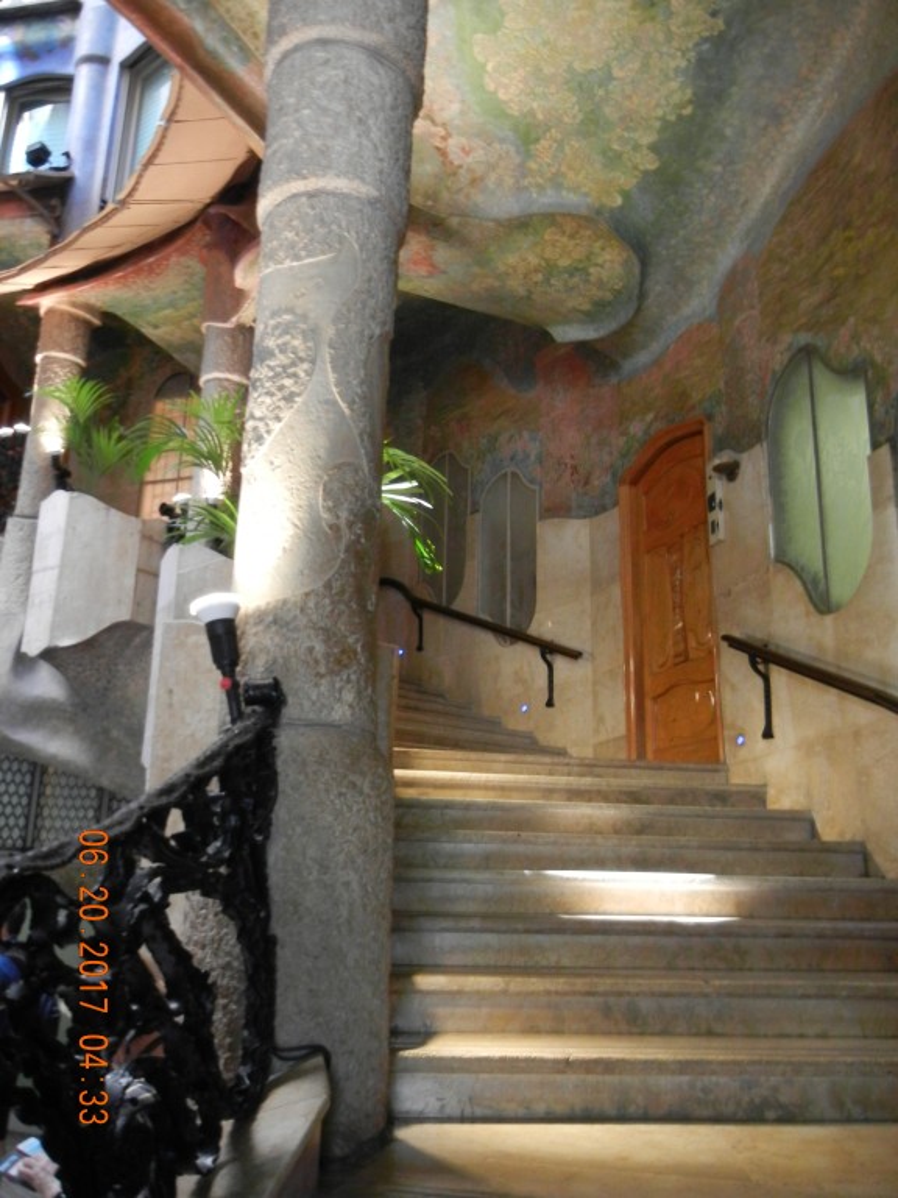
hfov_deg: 46.8
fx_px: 1038
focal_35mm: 30
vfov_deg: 60.0
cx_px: 449
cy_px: 599
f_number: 3.5
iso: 640
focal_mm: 5.4
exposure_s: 1/25.8
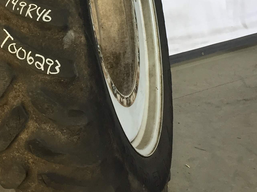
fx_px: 549
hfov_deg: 25.8
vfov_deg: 19.5
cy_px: 21
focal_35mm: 74
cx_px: 44
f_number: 2.2
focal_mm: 4.15
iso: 32
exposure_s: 1/30
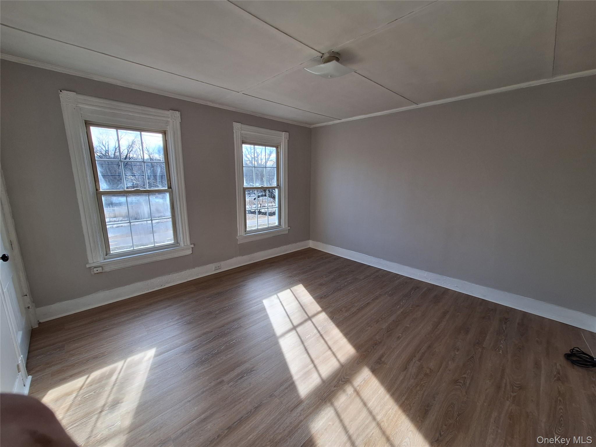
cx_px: 298
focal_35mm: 13
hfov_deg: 106.2
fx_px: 224
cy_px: 224
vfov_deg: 89.9
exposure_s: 1/120
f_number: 2.2
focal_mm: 1.74
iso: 50
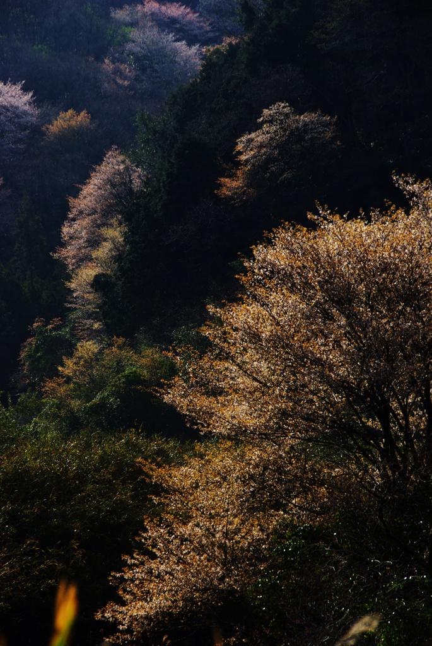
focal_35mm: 165
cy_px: 323
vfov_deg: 12.4
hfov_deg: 8.3
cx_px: 216
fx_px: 2963
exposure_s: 1/250
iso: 100
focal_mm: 110
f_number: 8
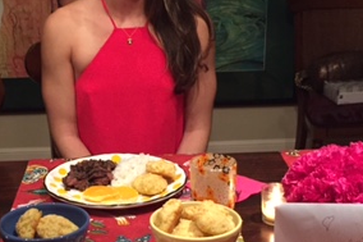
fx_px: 685
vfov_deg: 19.9
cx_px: 139
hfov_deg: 29.6
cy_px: 177
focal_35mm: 68
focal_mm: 4.15
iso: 250
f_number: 2.2
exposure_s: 1/24
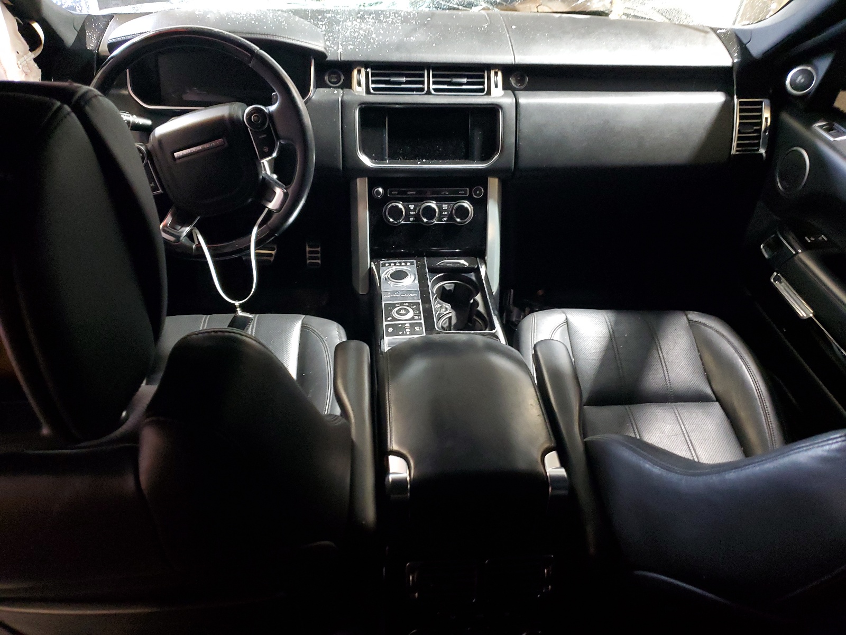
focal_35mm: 26
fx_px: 635
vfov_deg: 53.1
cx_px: 423
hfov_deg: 67.3
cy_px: 318
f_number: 1.5
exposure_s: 1/15
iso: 301
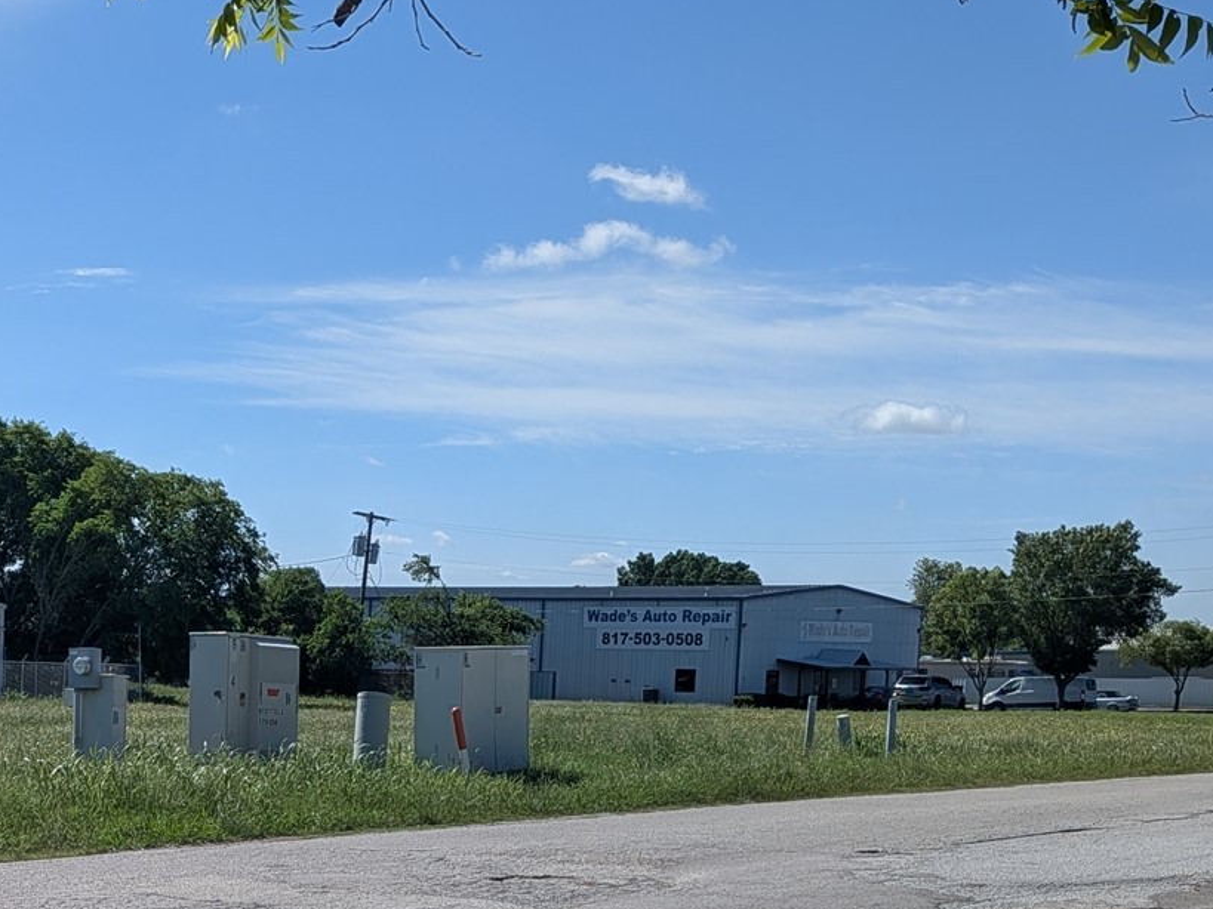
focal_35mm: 60
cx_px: 299
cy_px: 919
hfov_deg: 31.6
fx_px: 2102
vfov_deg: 23.3
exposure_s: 1/2096
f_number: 1.7
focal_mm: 4.53
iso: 30
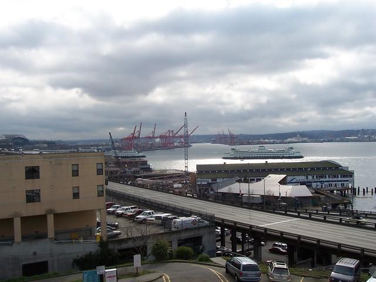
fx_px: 402
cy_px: 141
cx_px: 188
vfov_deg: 38.7
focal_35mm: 37
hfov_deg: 50.1
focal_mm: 5.6
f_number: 5.6
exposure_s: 1/750
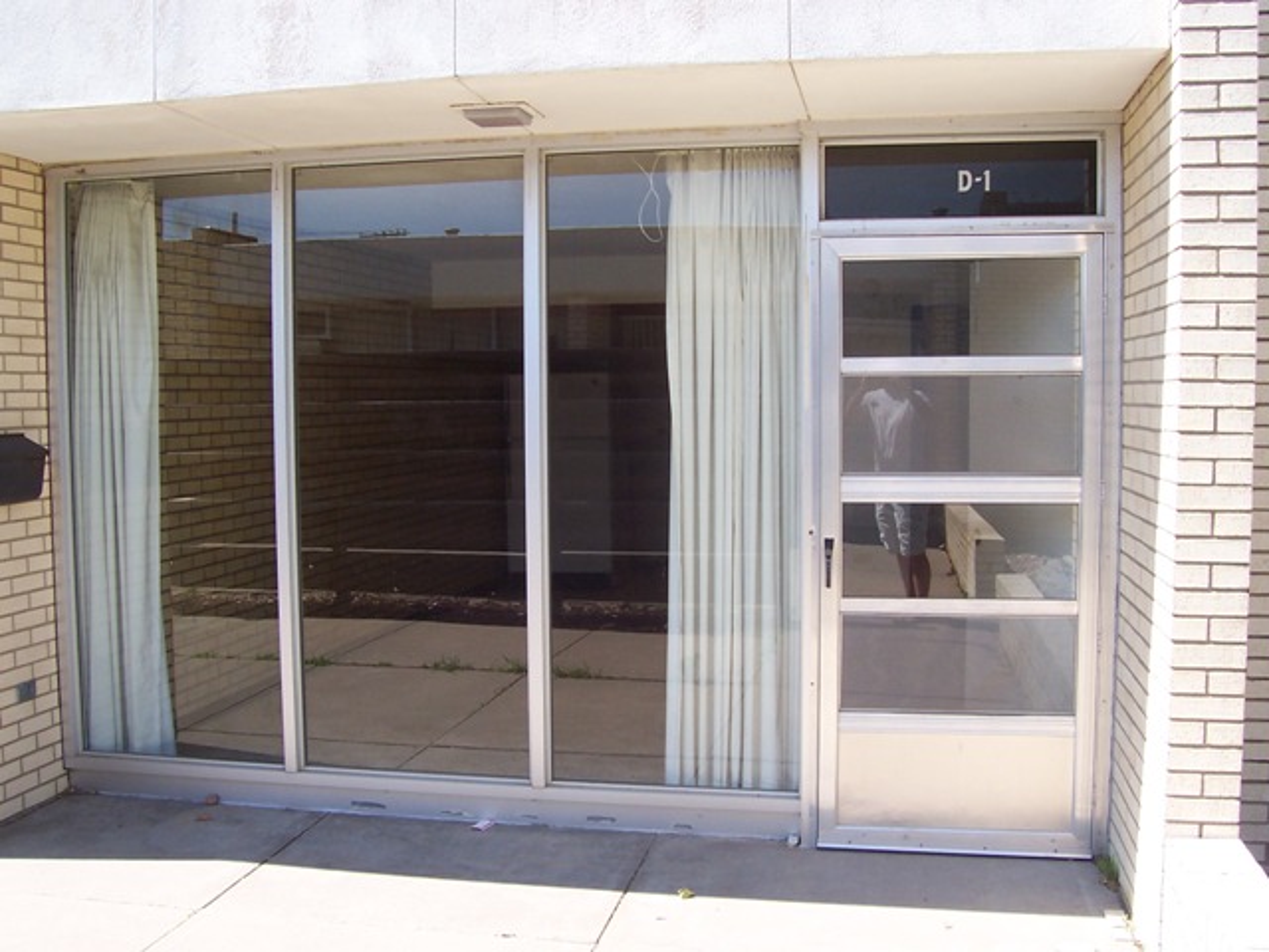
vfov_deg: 38.7
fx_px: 1356
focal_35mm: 37
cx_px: 634
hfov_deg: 50.1
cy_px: 476
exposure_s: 1/180
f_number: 5.6
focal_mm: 5.6
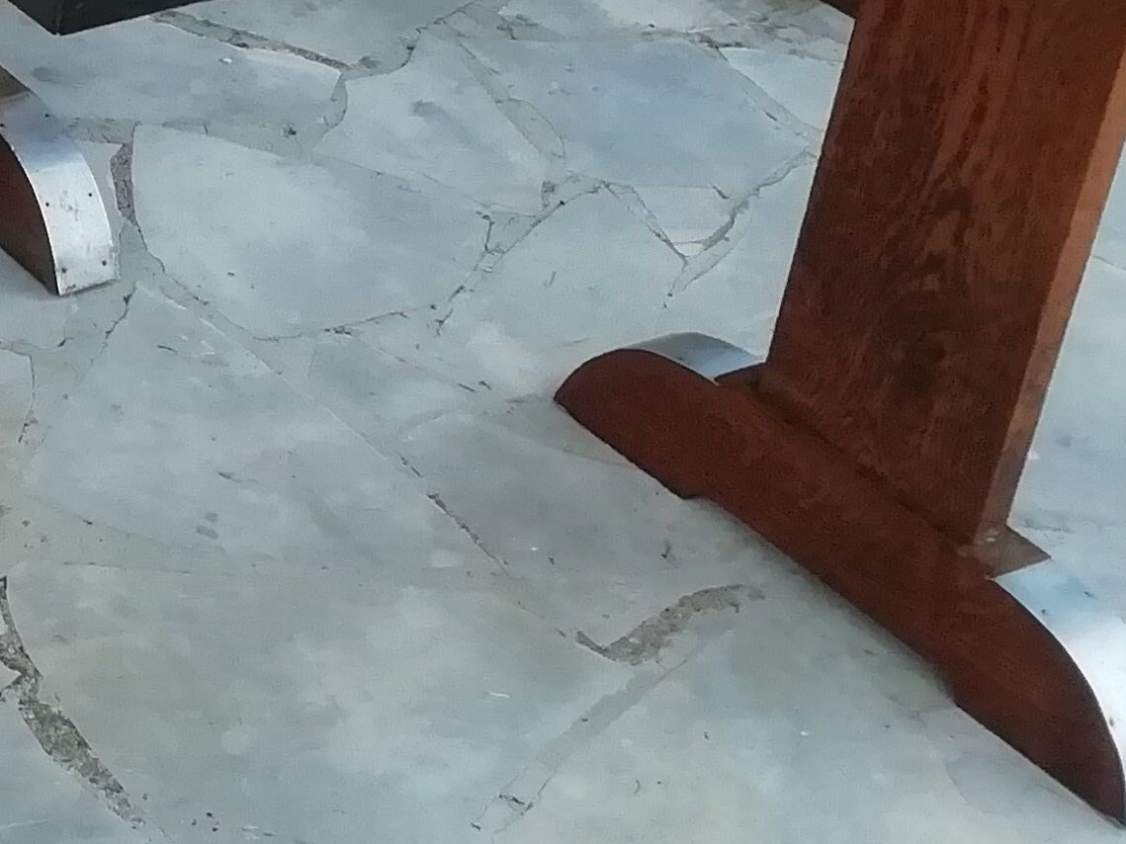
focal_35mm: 95
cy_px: 106
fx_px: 3090
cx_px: -277
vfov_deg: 15.4
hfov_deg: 19.3
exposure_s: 1/50
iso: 100
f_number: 2.2
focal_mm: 3.46
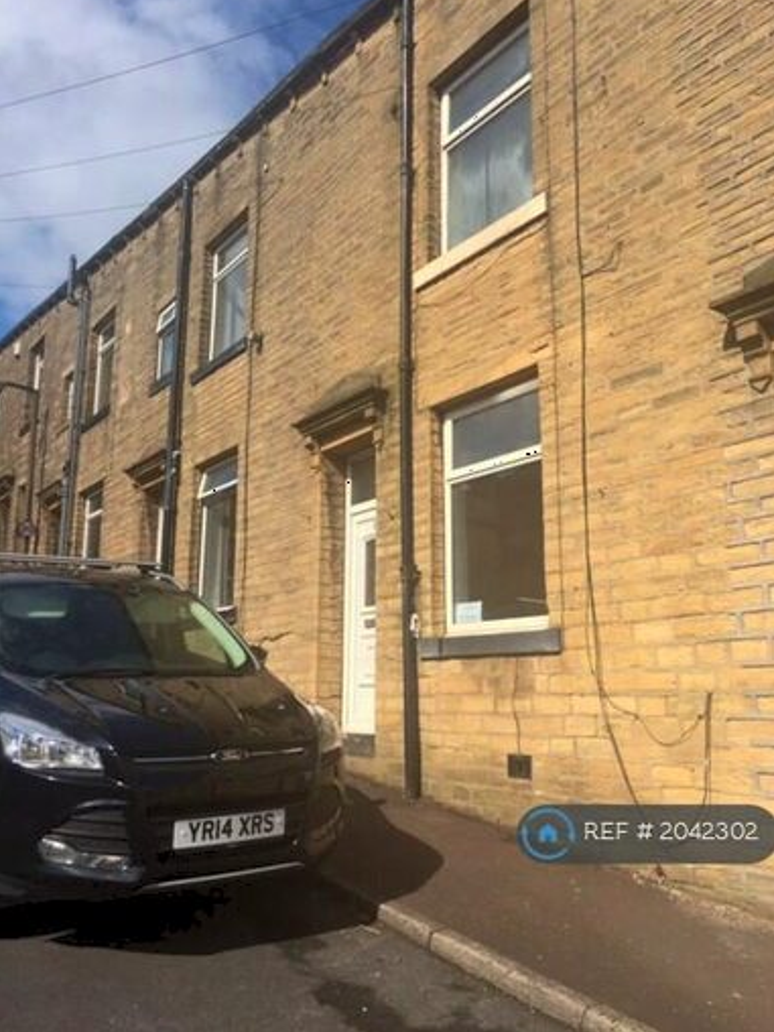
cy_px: 511
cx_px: 396
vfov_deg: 60.0
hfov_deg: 46.8
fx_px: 894
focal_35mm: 30
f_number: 2.2
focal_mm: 4.15
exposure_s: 1/2639
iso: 32
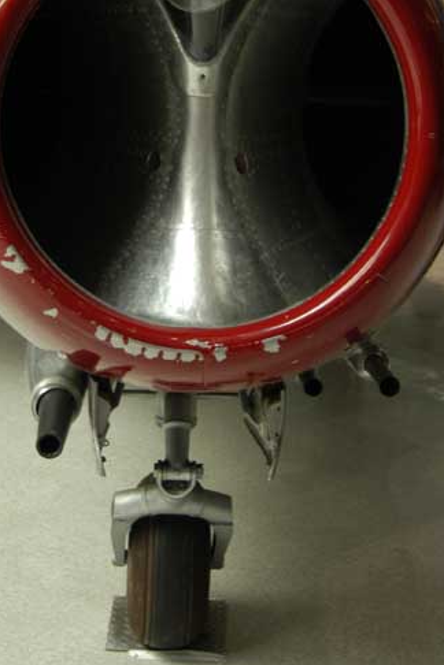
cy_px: 174
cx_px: 185
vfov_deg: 27.0
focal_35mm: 74
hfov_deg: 18.4
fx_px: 1369
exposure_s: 1/45
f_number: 3.8
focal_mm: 30
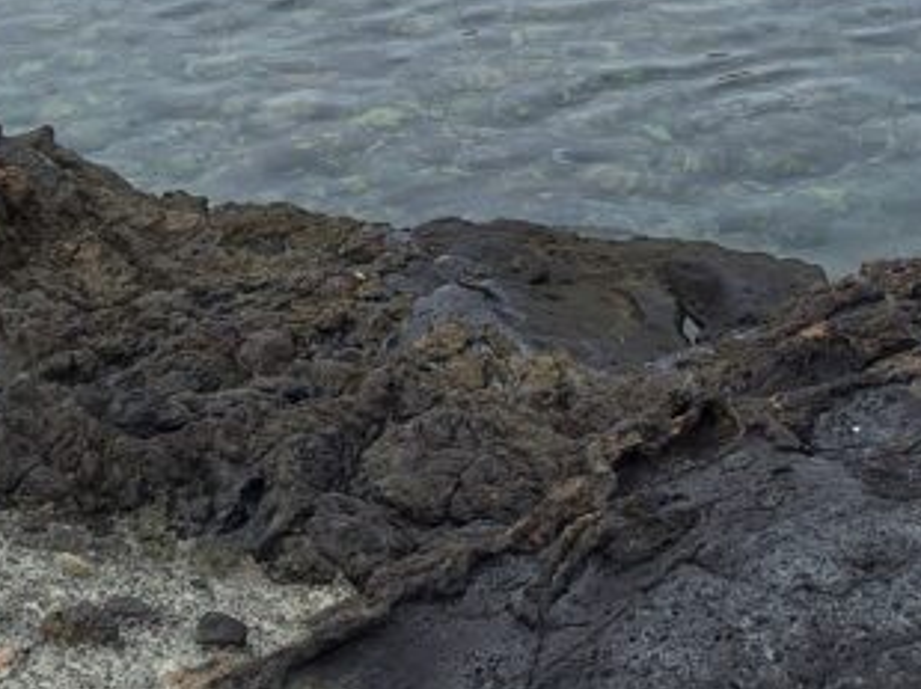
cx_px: 671
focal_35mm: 76
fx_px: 2021
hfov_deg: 25.4
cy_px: -279
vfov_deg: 17.7
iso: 40
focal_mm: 5.54
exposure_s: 1/1786
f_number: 1.8
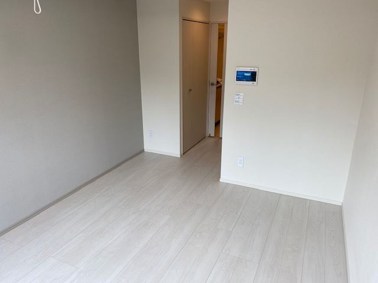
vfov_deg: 53.1
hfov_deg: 67.3
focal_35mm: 26
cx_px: 189
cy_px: 142
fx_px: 284
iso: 32
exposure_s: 1/154
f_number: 1.8
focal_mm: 4.25
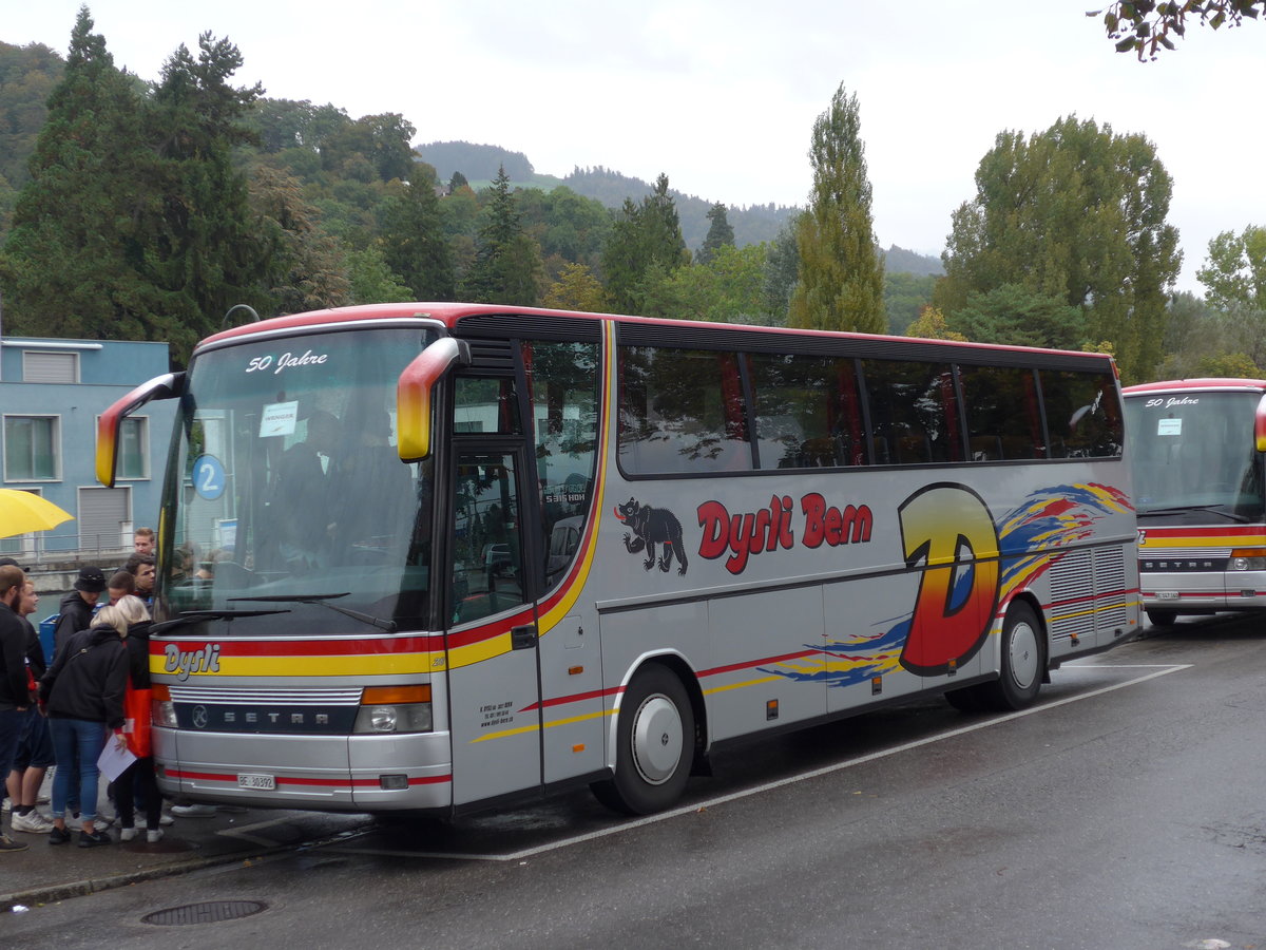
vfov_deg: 26.6
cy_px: 475
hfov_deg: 34.9
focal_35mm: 55
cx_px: 633
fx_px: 2011
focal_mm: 11.3
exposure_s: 1/80
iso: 80
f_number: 3.4
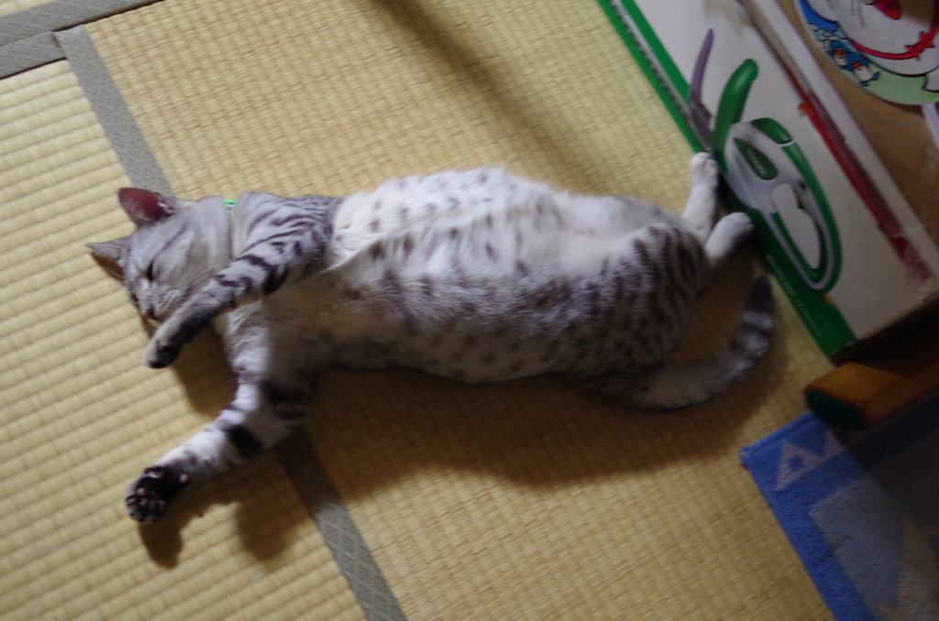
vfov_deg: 25.9
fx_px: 1353
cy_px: 310
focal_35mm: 52
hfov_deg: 38.3
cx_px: 470
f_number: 2.8
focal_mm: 35
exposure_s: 1/10
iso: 1600
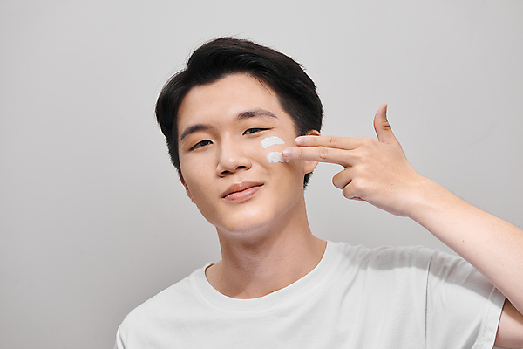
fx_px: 1525
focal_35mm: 105
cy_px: 174
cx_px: 262
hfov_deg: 19.5
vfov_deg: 13.0
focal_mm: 105
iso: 200
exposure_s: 1/125
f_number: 6.3
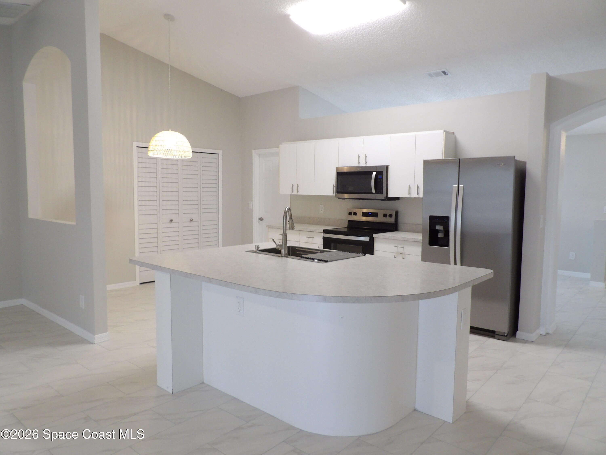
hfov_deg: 71.6
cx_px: 303
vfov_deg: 56.8
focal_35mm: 24
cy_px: 228
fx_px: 420
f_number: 3.2
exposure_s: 1/28
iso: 200
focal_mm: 4.3
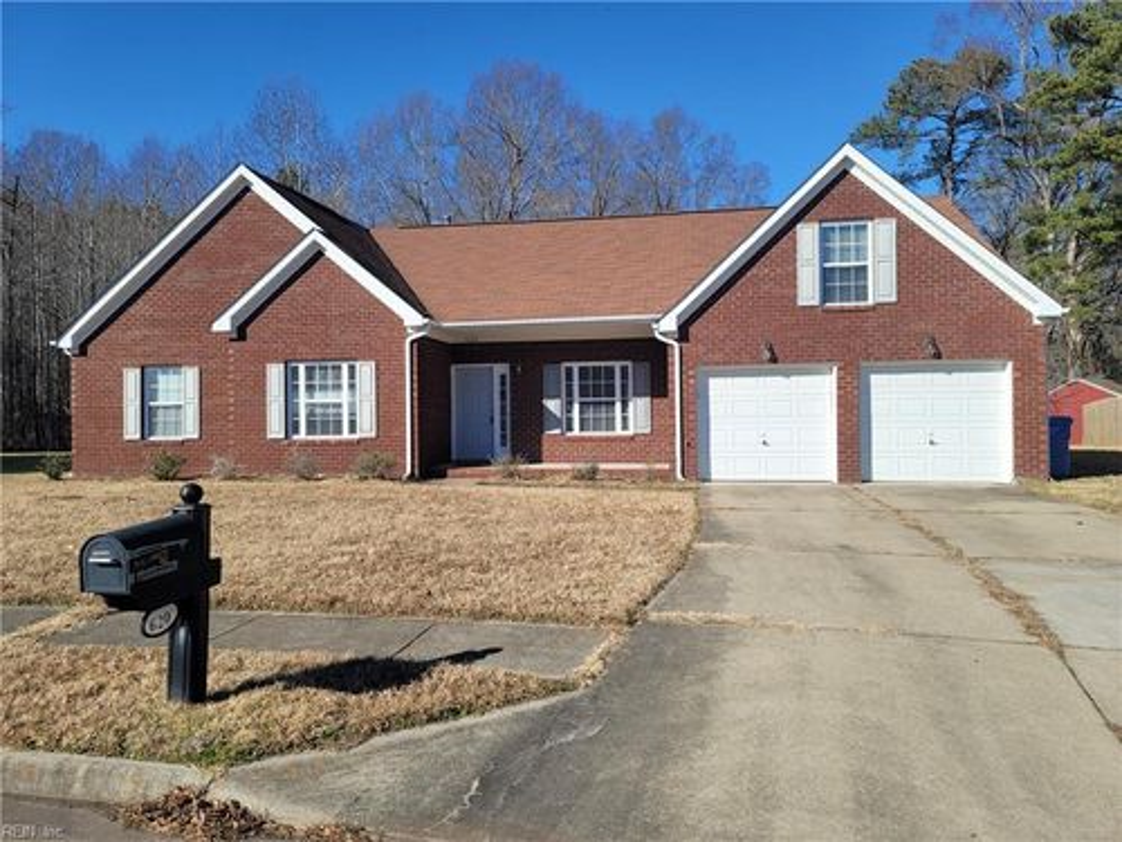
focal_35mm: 25
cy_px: 421
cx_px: 561
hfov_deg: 69.4
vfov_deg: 54.9
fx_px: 810
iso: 20
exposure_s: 1/1064
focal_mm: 7
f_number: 1.8
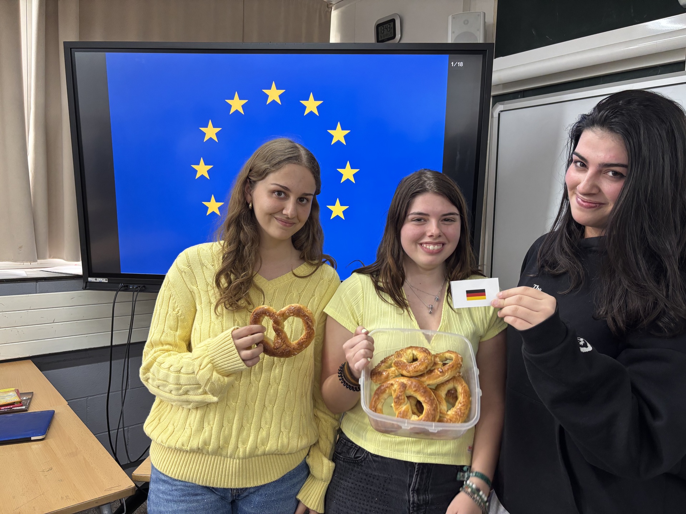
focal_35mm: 26
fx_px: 515
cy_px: 257
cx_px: 343
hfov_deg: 67.3
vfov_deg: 53.1
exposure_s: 1/50
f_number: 1.6
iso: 160
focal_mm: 5.96
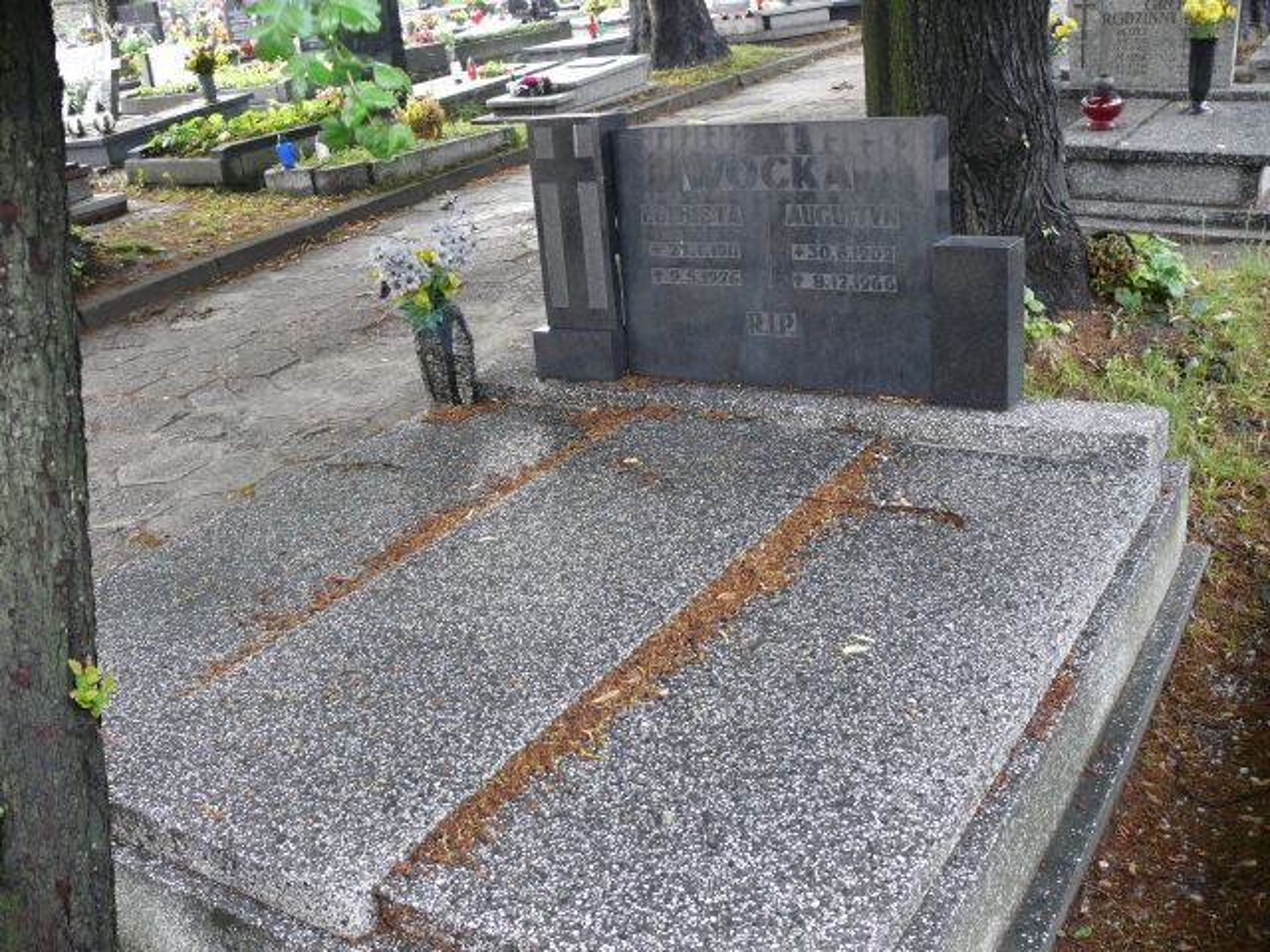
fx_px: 1284
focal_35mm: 35
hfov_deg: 52.6
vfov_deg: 40.7
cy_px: 476
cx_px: 635
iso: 200
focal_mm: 7.4
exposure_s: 1/60
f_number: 2.8
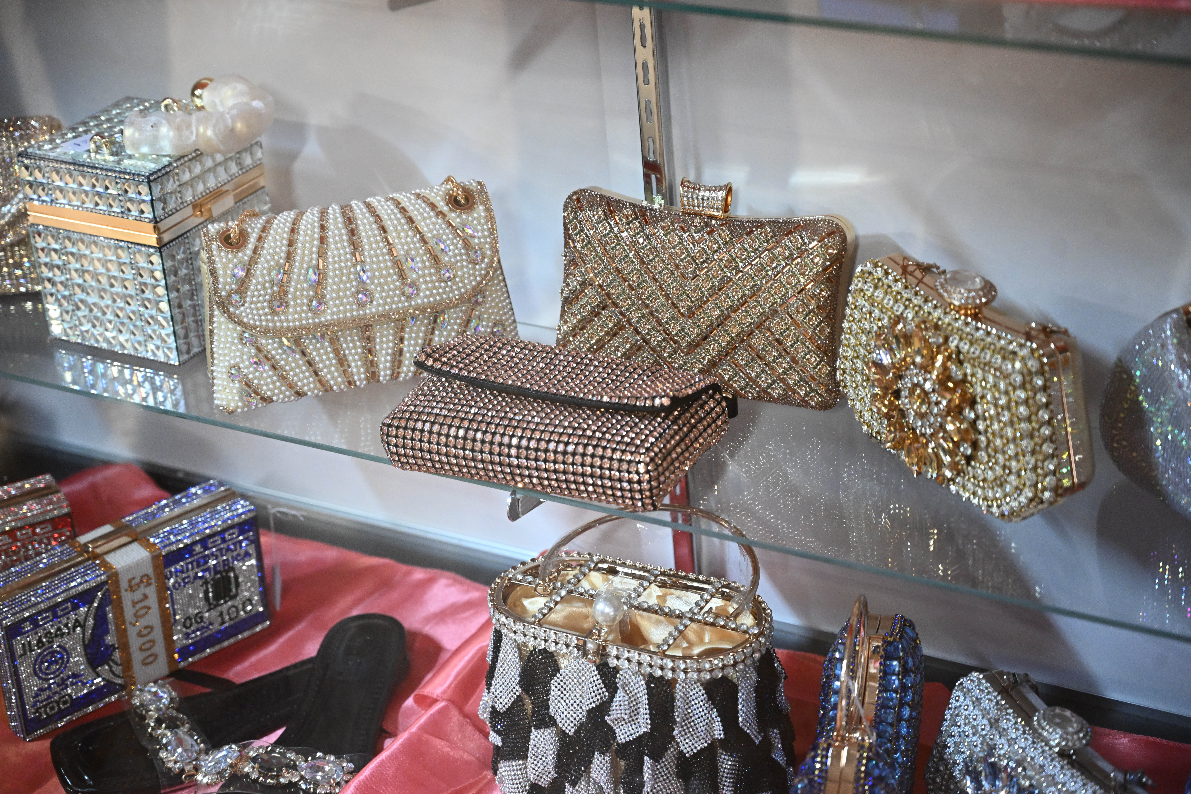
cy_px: 397
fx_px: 2316
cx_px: 596
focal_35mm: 70
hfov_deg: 28.8
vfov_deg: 19.5
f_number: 4
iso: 4000
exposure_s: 1/60
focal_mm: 70
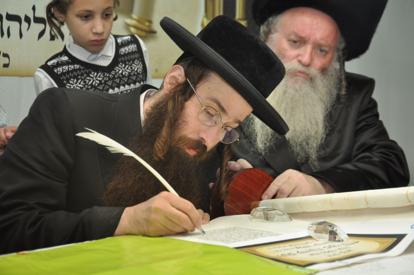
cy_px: 138
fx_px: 724
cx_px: 207
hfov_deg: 31.9
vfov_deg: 21.5
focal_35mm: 63
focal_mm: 42
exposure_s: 1/60
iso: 400
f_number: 5.6
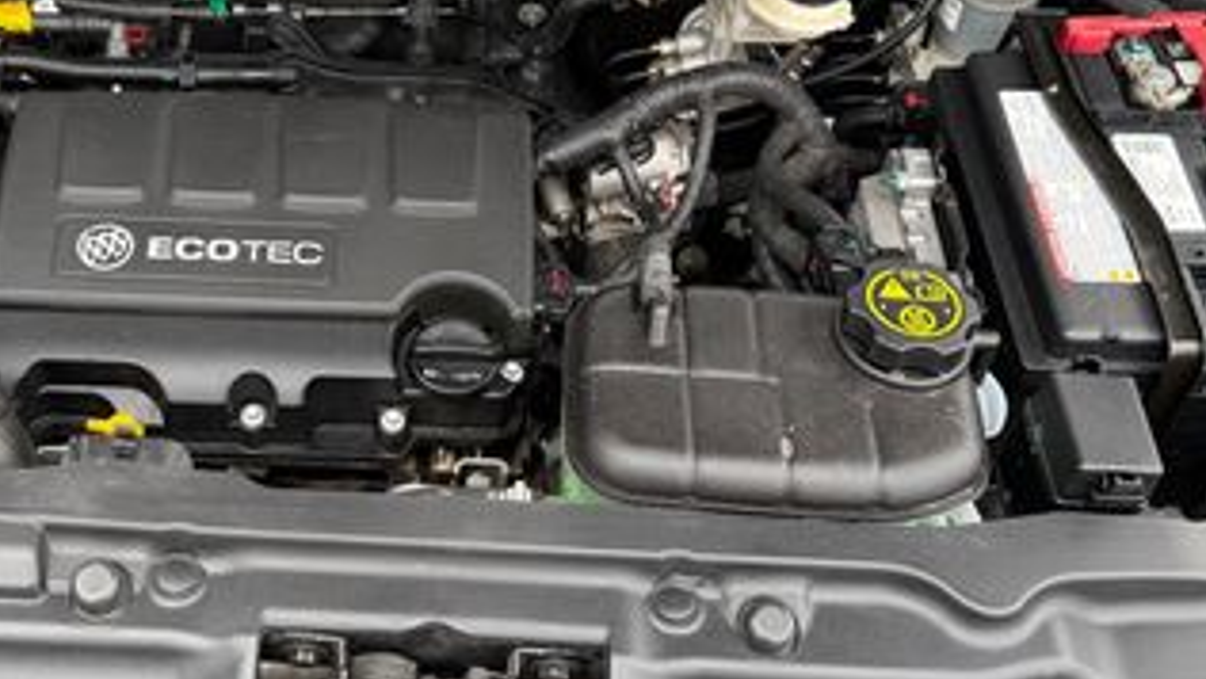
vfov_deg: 22.6
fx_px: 1695
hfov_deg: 38.8
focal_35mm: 53
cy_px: 271
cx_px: 416
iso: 100
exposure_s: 1/535
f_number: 1.78
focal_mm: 6.76
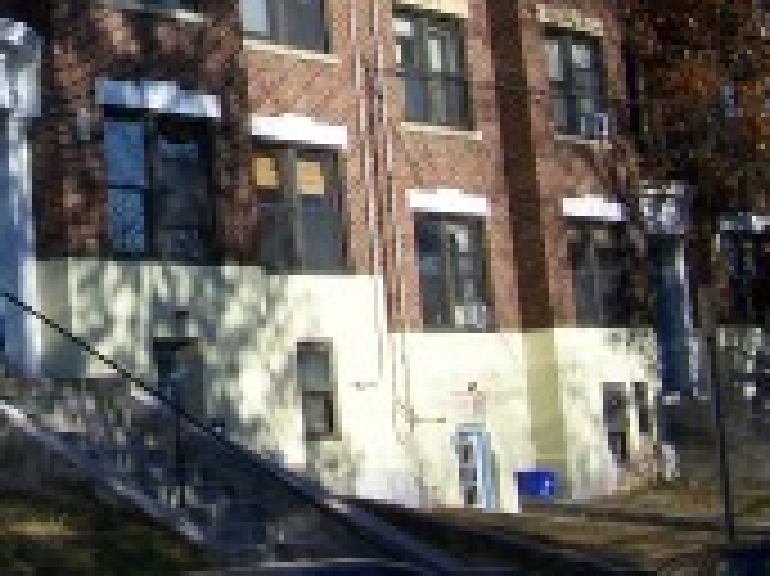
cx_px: -36
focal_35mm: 89
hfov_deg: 21.1
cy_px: -36
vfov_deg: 16.2
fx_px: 1978
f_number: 4
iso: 64
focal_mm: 6.3
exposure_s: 1/400
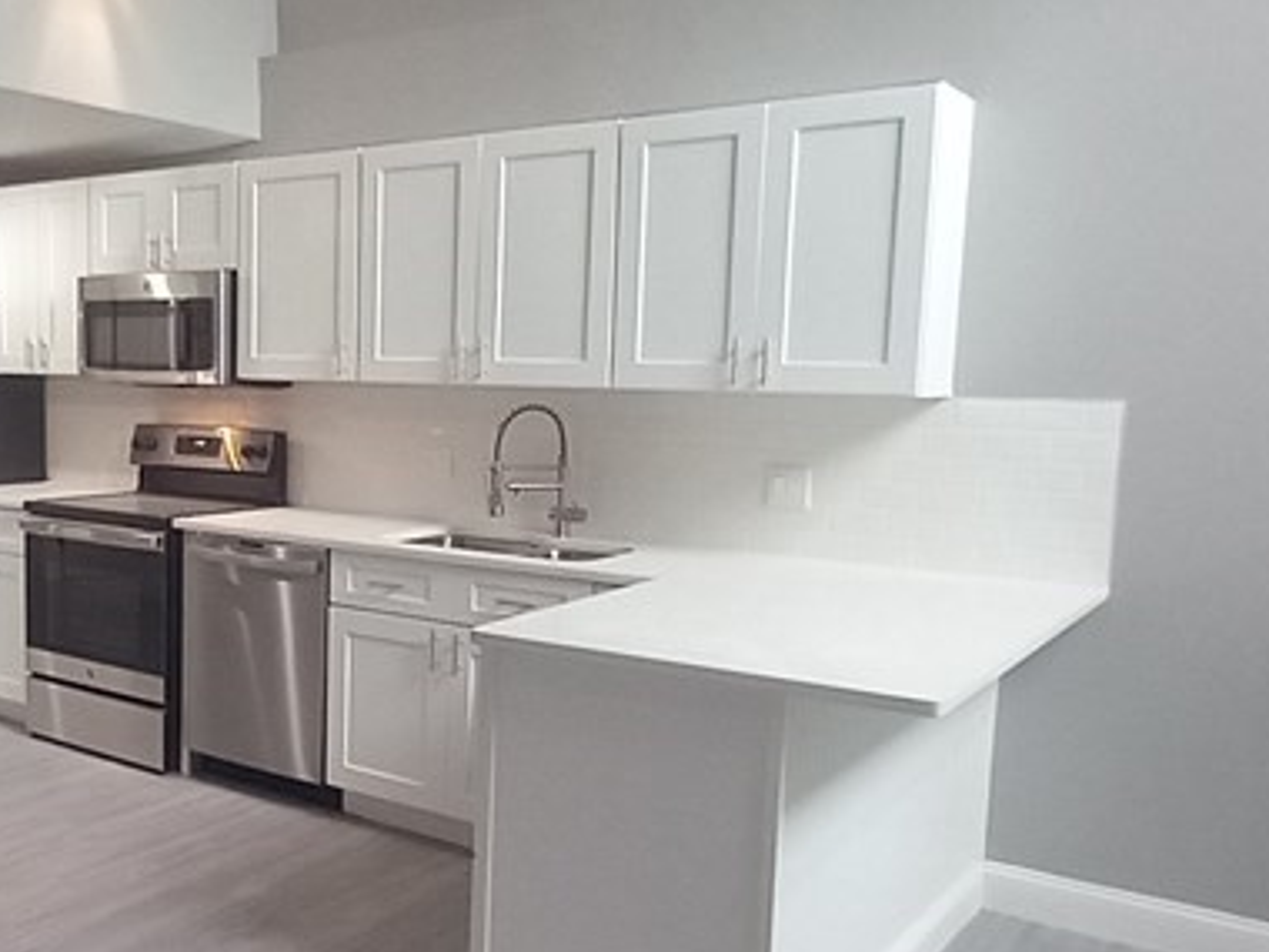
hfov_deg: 49.5
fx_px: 1283
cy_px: 478
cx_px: 250
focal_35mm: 35
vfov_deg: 40.7
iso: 160
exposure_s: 1/30
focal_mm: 1.13
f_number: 2.2
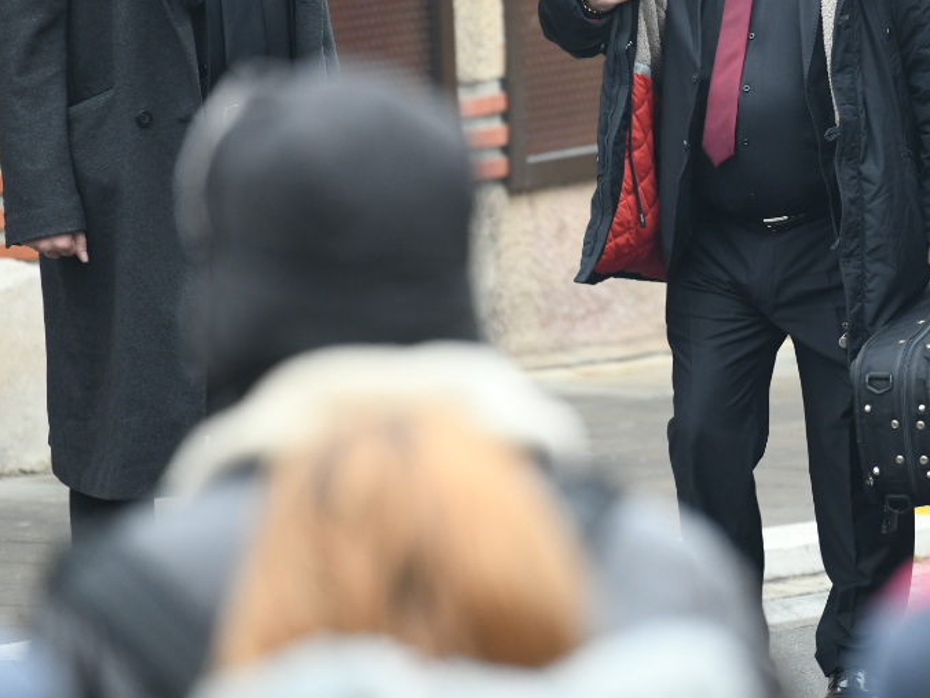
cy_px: 267
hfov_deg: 4.3
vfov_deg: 3.2
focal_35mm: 461
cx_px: 1069
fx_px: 12385
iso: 1250
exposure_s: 1/320
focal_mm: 200
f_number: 3.5
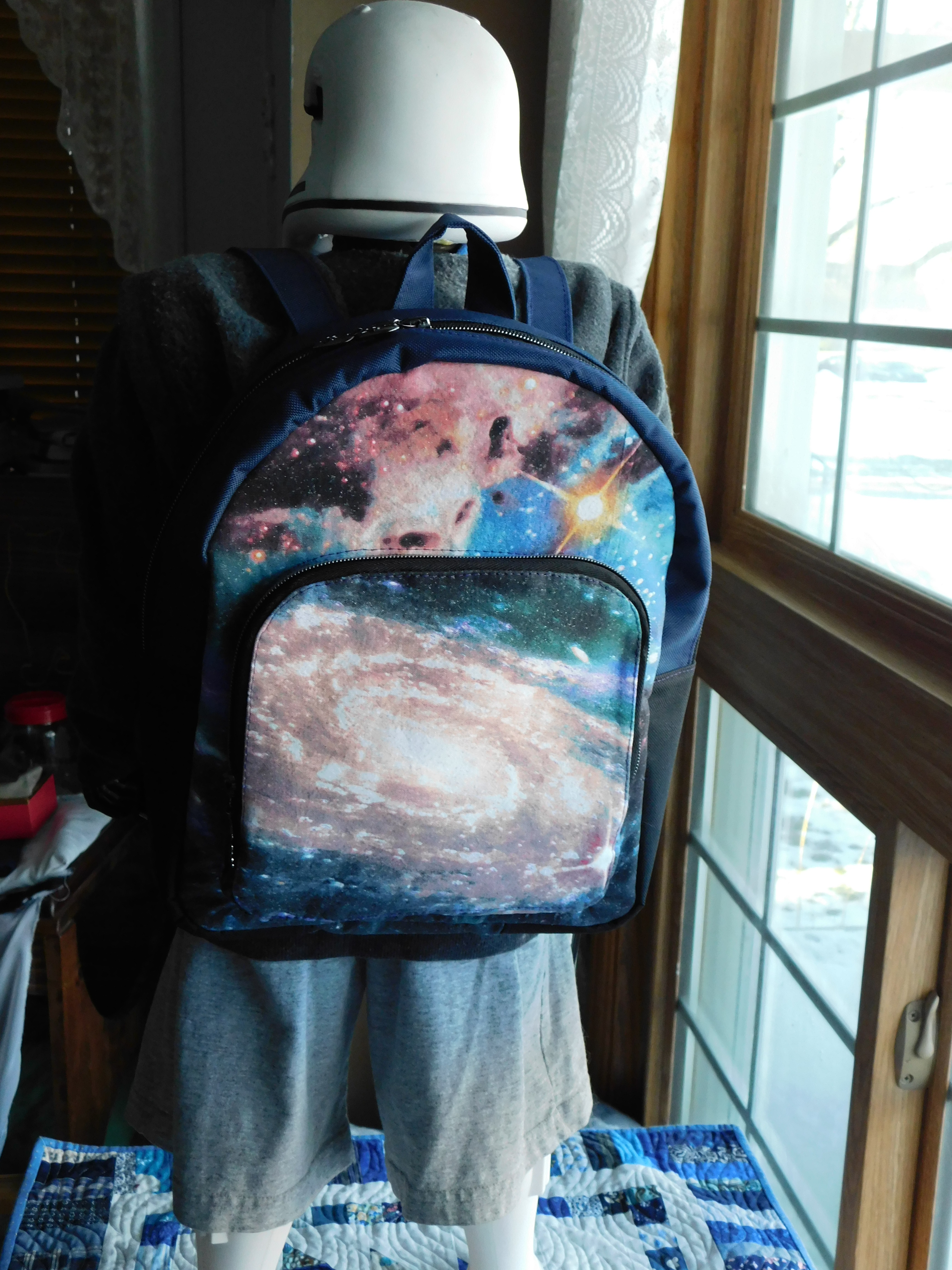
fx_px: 1467
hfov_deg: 36.0
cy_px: 635
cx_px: 476
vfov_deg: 46.8
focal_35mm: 40
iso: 280
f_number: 3.6
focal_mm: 7.1
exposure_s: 1/30
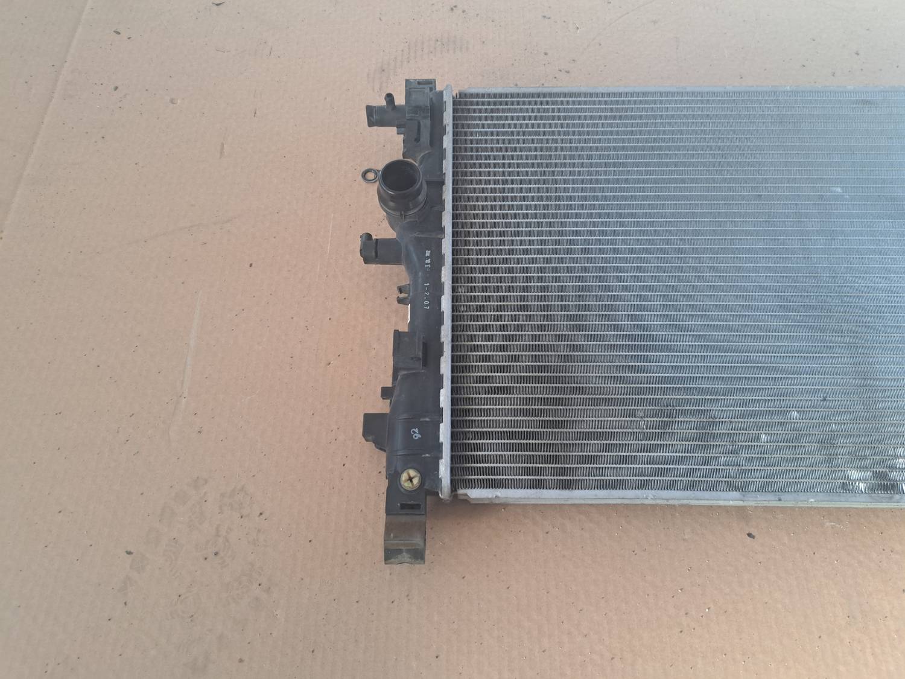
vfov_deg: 56.8
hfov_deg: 71.6
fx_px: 627
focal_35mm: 24
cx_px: 452
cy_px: 340
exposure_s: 1/50
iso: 125
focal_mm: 5.23
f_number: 1.8
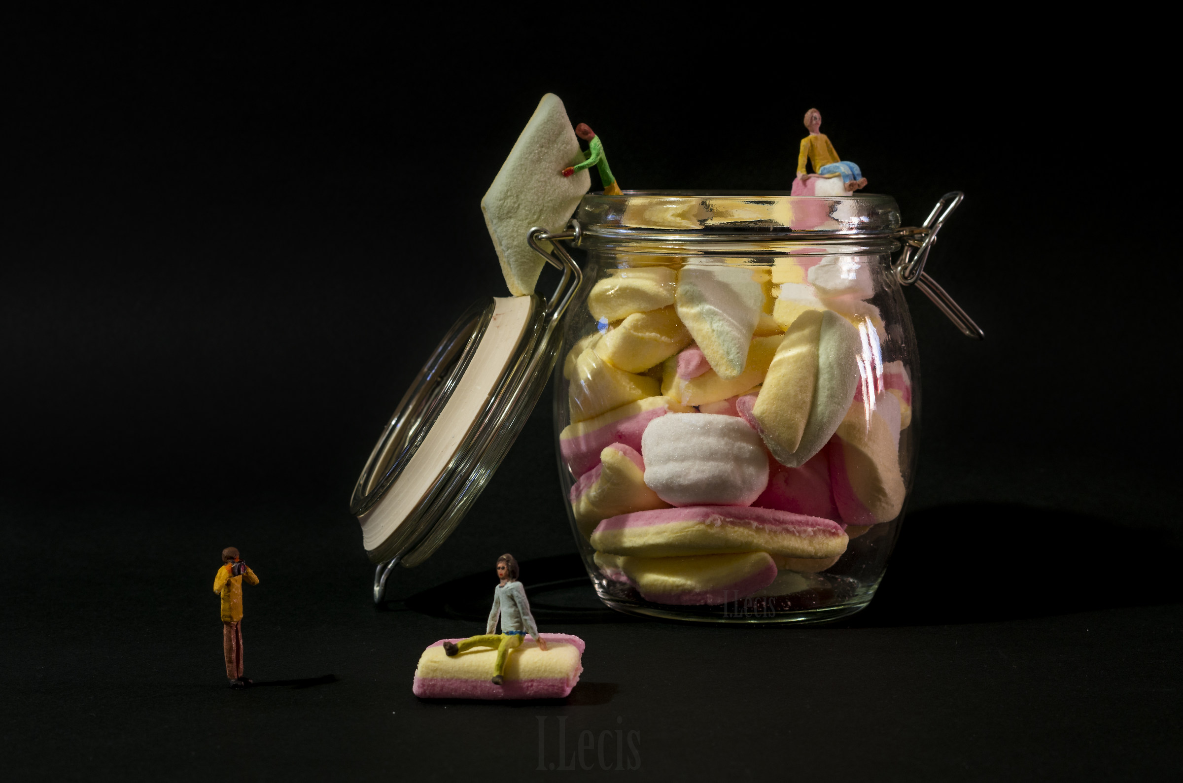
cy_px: 392
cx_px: 592
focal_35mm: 75
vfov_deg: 18.1
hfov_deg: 27.0
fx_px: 2459
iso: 200
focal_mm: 50
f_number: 10
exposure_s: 1
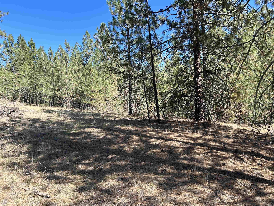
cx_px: 137
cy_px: 103
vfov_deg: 53.1
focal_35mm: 26
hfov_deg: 67.3
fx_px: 206
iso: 50
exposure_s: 1/1058
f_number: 1.5
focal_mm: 5.7
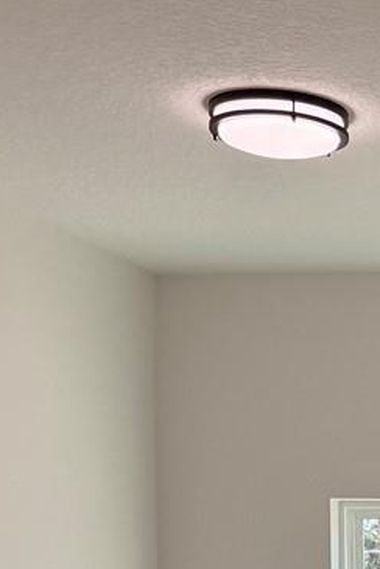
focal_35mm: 109
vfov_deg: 17.2
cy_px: 822
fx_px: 1726
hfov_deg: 11.6
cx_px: 705
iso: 100
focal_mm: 6.76
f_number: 1.78
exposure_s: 1/514
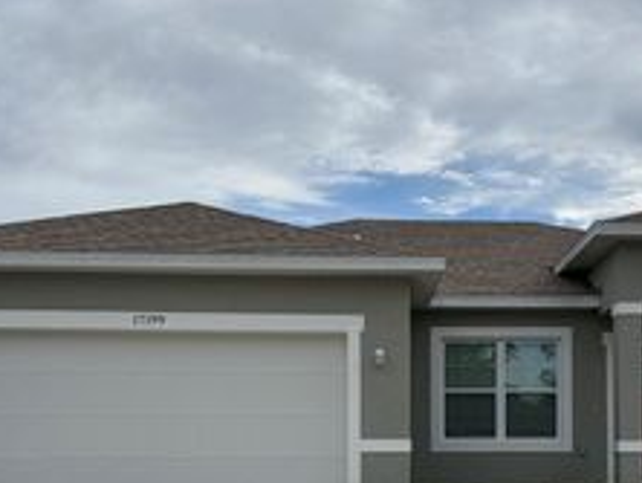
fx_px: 1003
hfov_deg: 35.2
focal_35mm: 54
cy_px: 435
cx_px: 428
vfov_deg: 26.2
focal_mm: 6.76
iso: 80
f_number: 1.78
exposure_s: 1/7353
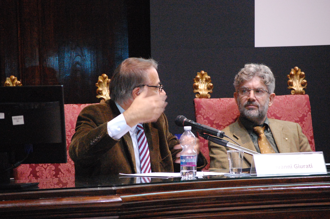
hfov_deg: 11.4
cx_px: 165
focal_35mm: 180
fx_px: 1649
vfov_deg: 7.6
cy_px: 110
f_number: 4.8
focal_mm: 120
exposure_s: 1/25
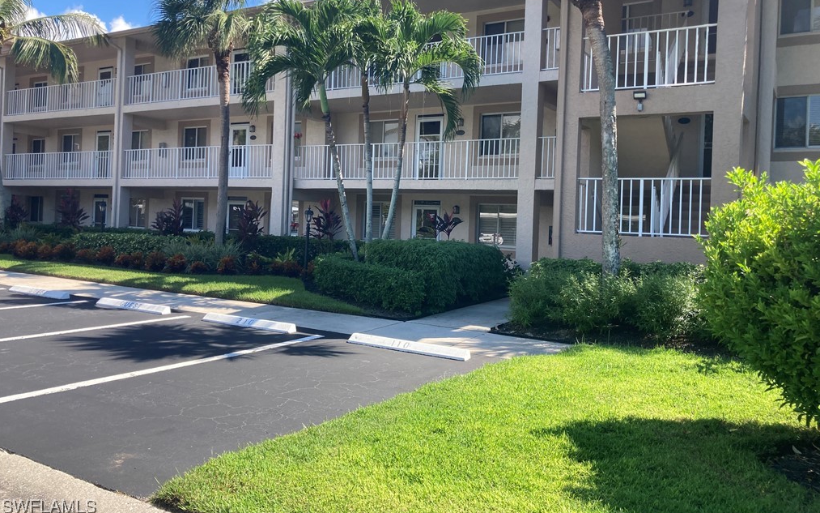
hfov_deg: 62.9
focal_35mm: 30
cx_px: 411
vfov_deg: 41.7
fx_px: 670
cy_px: 213
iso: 20
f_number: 1.8
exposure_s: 1/736
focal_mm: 3.99
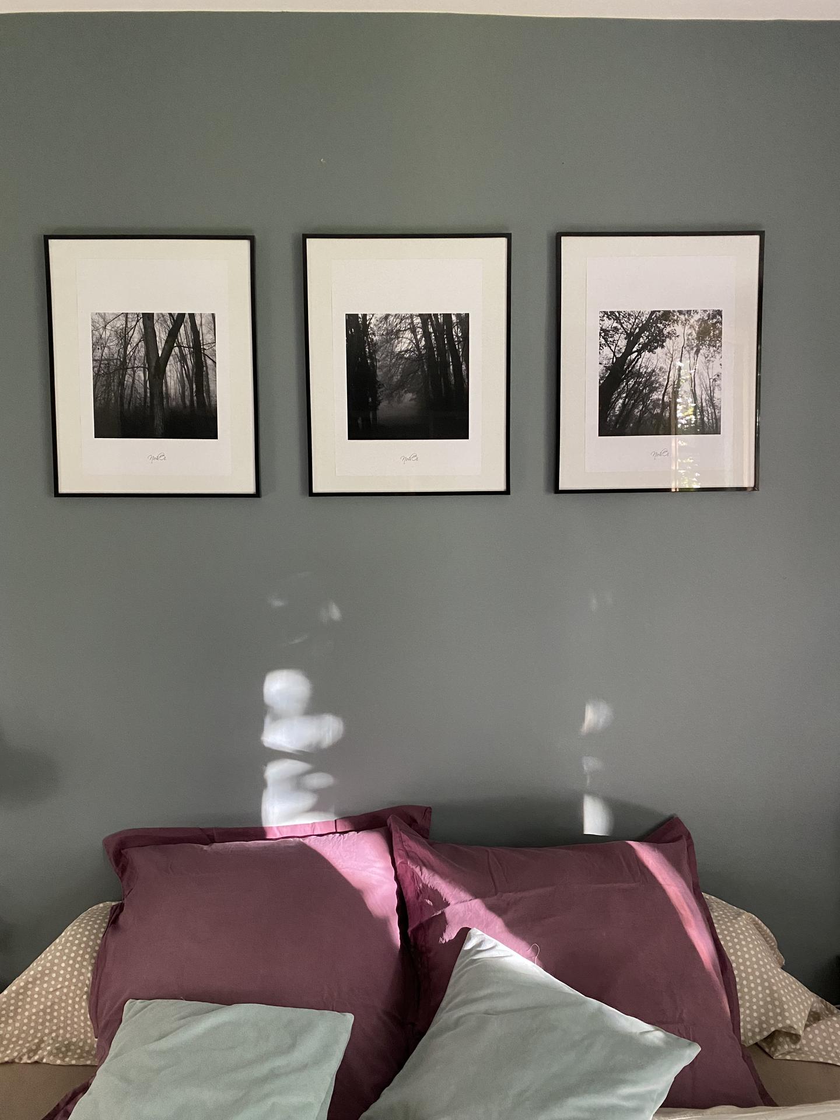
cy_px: 560
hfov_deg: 53.1
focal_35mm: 26
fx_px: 841
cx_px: 420
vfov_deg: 67.3
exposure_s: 1/45
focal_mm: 4.25
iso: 500
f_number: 1.8
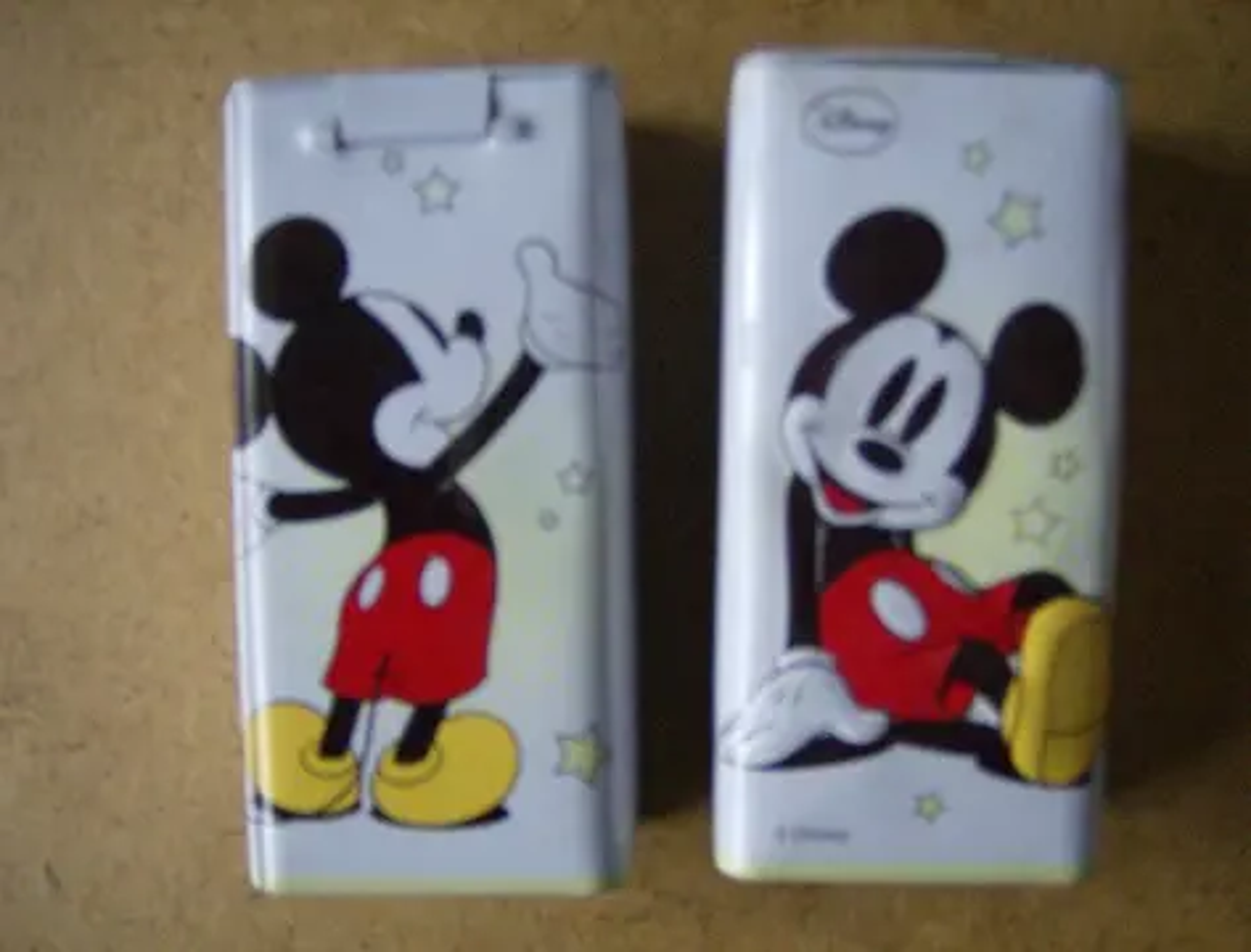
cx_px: 626
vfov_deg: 40.0
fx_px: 1308
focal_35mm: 36
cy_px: 476
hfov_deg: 51.1
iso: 200
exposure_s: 1/22.1
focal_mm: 6
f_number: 2.8
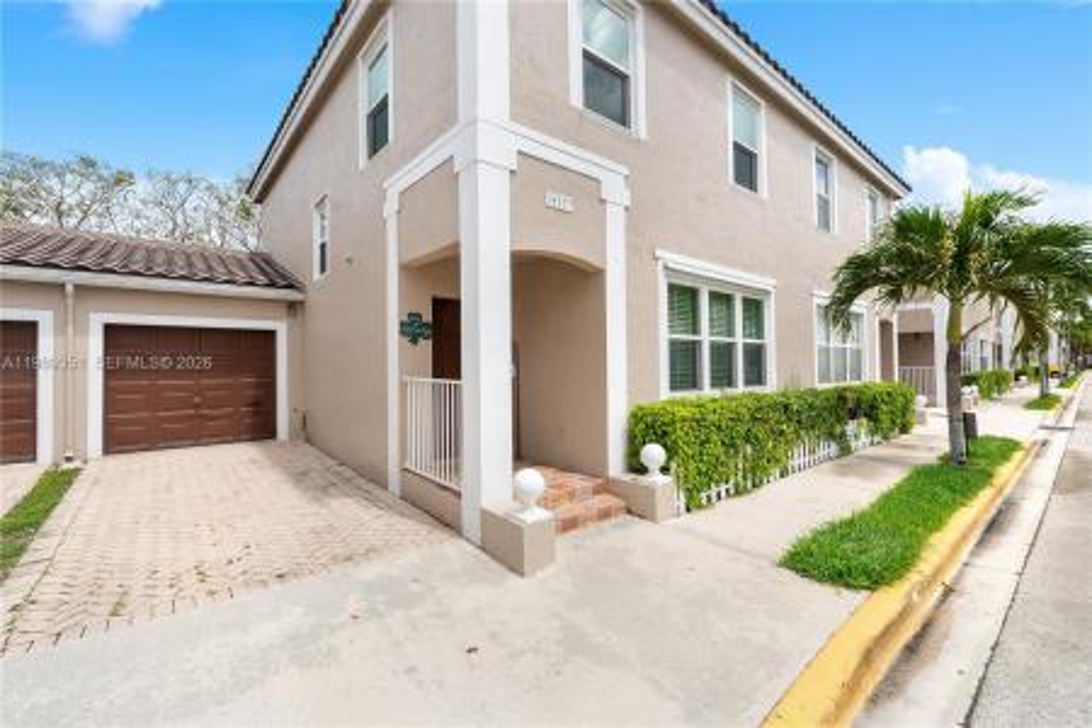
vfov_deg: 77.3
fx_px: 455
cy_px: 364
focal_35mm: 15
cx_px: 546
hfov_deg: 100.4
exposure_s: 1/250
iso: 100
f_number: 11
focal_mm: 10
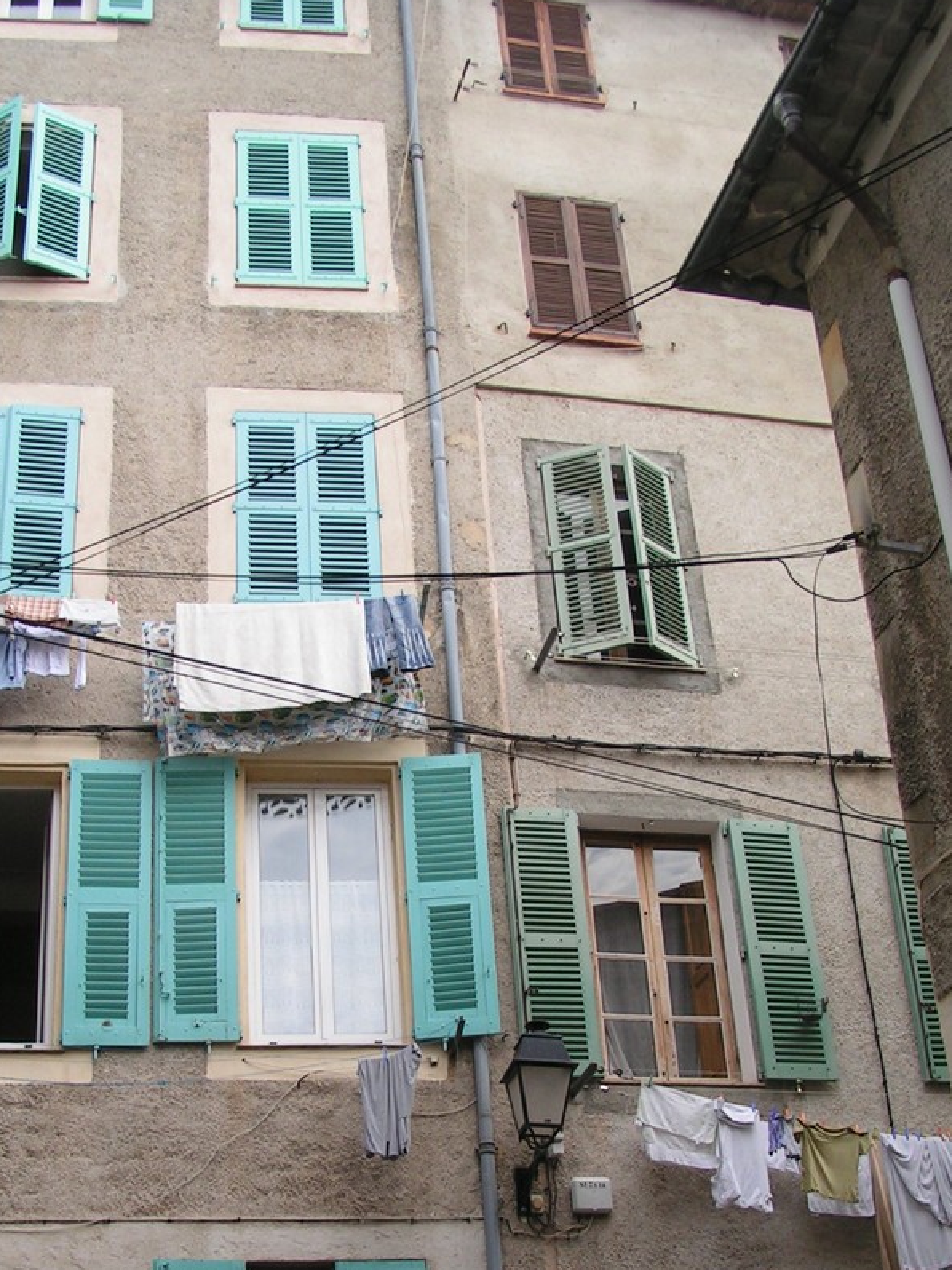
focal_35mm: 51
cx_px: 398
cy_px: 830
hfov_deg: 28.5
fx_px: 1871
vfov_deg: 37.2
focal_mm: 5.8
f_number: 5.6
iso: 50
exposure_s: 1/160
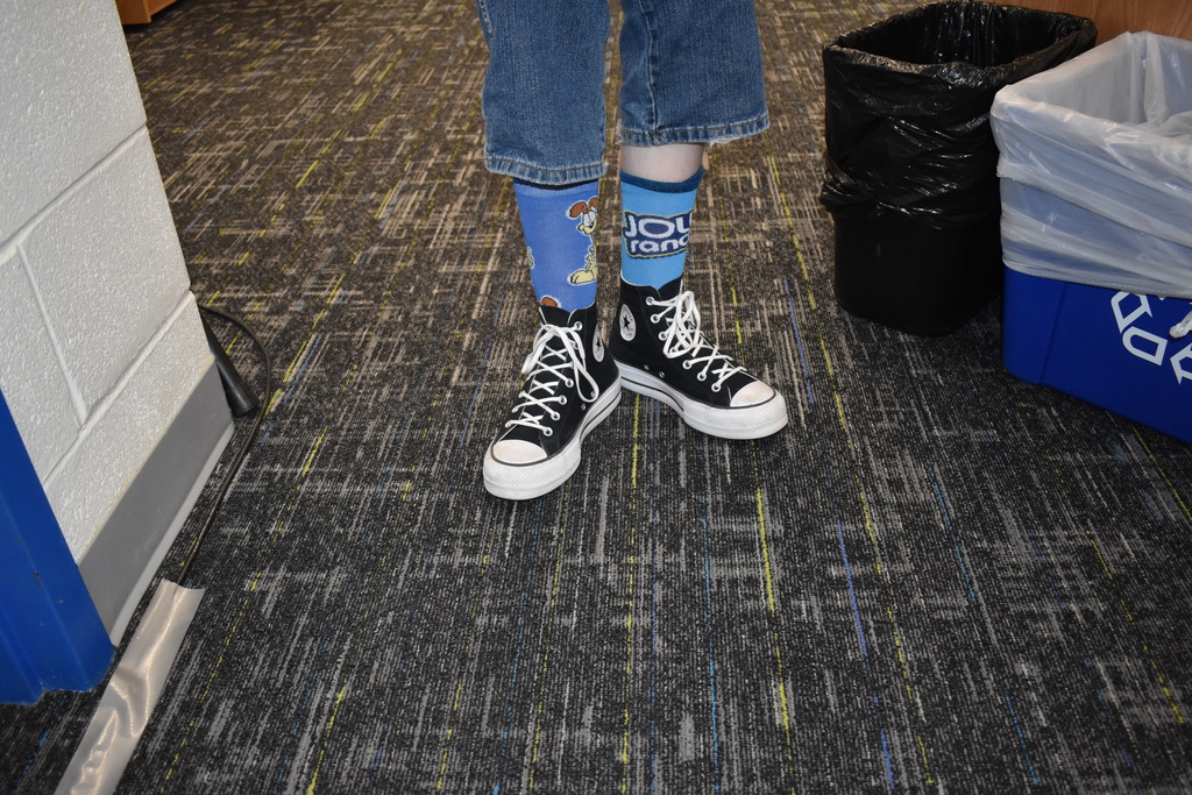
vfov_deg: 43.6
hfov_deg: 61.9
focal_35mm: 30
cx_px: 596
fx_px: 993
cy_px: 398
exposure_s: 1/125
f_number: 3.8
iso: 1600
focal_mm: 20
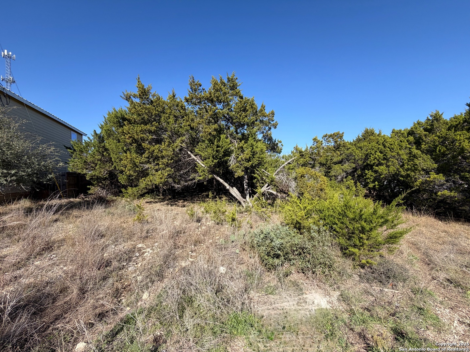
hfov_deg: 102.1
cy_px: 176
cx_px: 235
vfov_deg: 85.7
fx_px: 190
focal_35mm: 14
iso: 32
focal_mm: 2.22
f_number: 2.2
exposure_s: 1/770
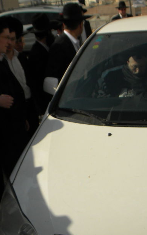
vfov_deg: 41.0
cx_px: 157
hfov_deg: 24.8
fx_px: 314
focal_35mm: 49
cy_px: 125
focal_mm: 5
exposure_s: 1/585
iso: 80
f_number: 7
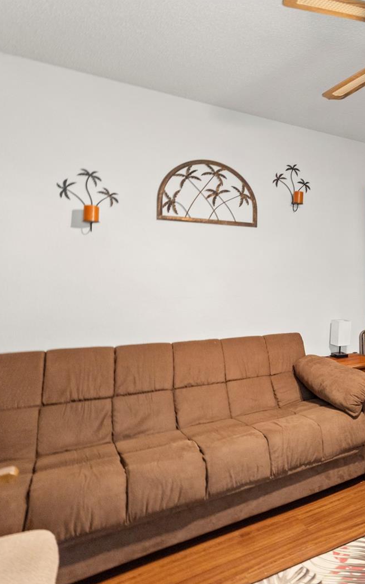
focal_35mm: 26
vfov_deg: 70.9
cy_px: 293
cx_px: 371
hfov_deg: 41.3
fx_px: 410
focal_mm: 11
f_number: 7.1
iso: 400
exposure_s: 1/2.5
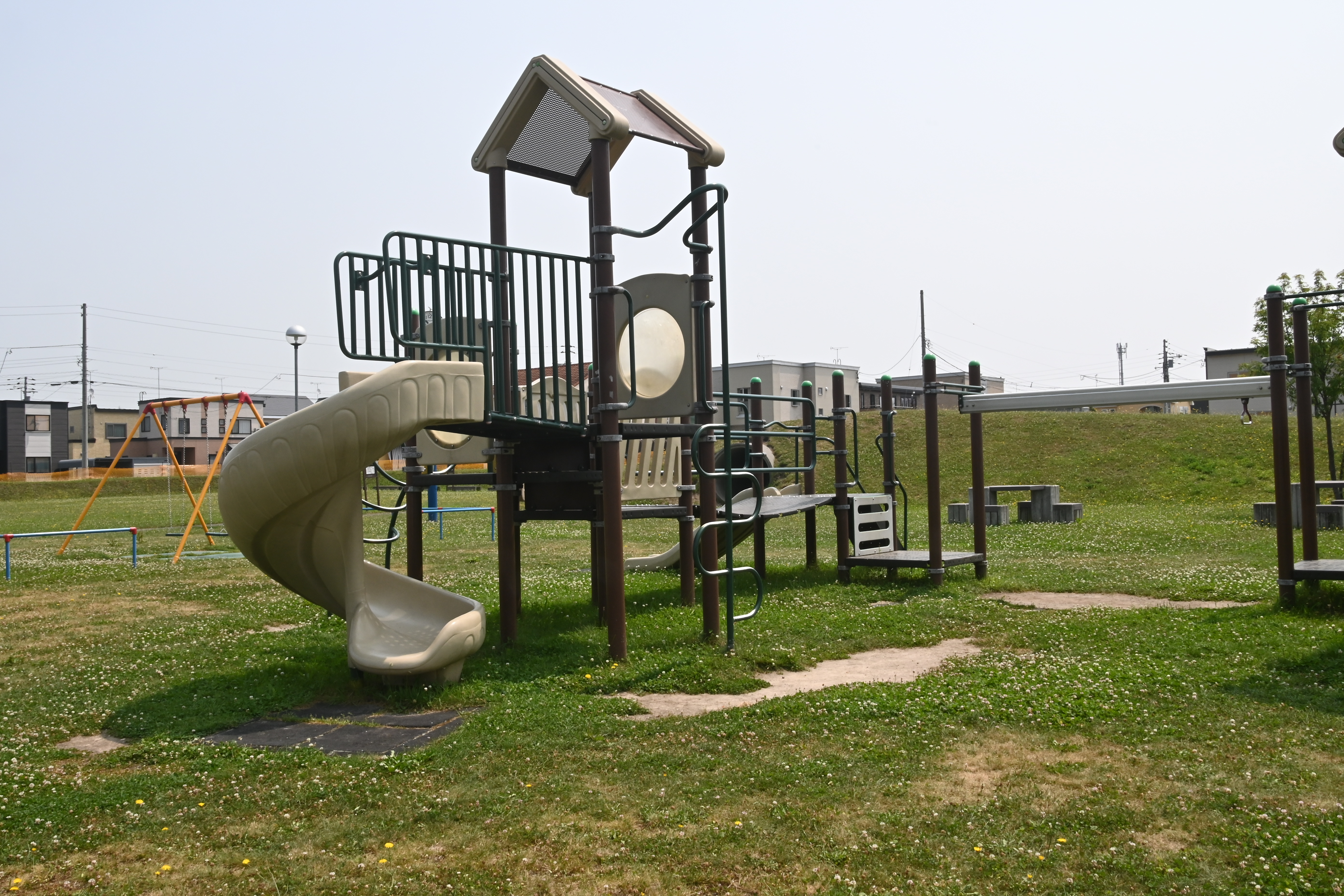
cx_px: 672
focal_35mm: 30
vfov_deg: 43.6
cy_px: 448
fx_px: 1120
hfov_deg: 61.9
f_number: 22
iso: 320
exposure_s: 1/100
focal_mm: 20
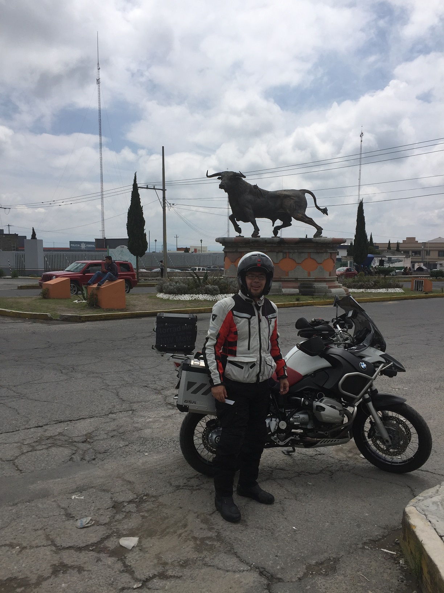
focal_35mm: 29
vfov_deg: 61.7
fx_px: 496
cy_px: 296
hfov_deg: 48.2
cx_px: 222
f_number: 2.2
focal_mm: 4.15
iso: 32
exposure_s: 1/3597
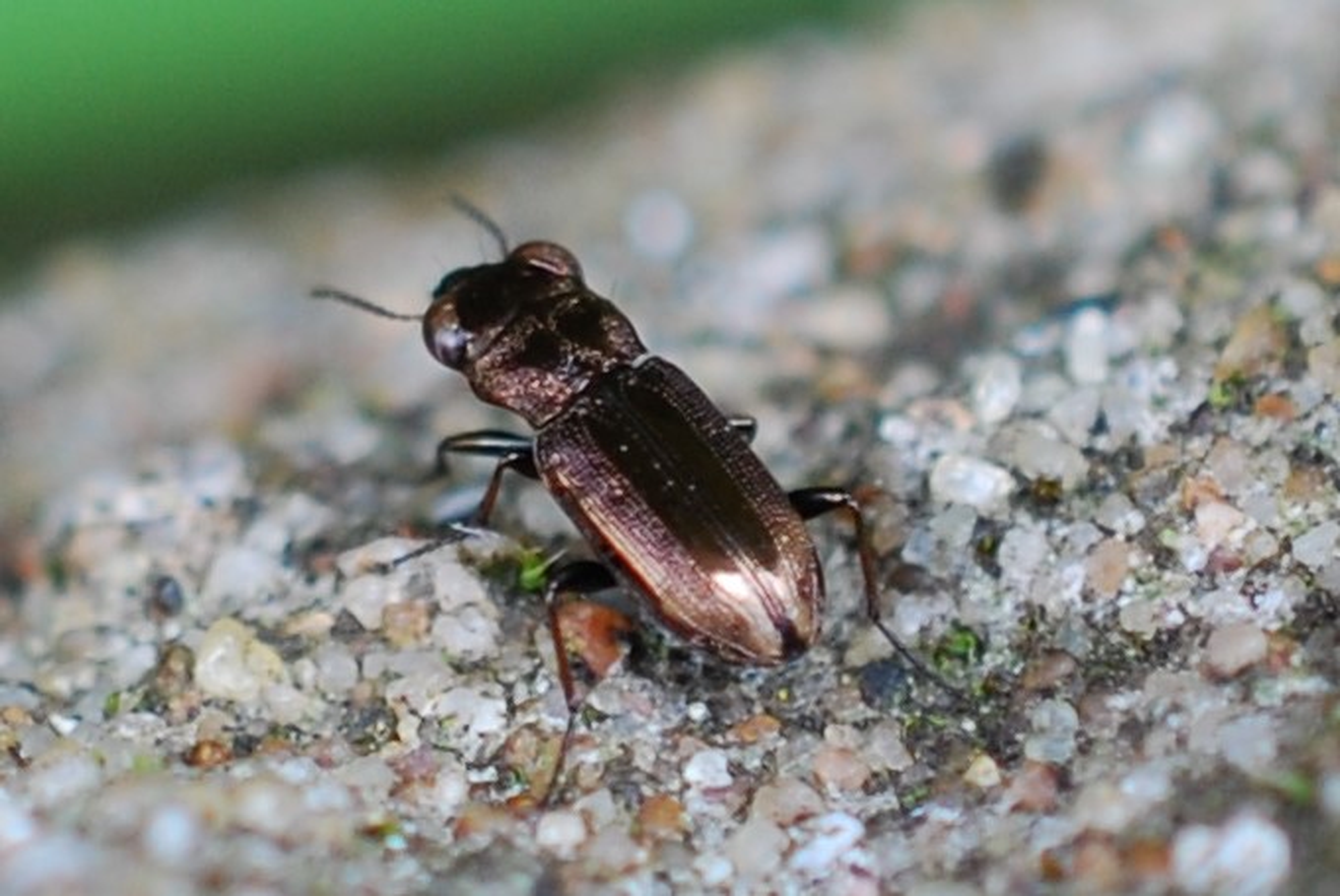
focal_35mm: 60
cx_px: 670
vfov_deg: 22.7
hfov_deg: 33.4
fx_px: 2236
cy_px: 448
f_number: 4.5
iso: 200
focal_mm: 40
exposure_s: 1/60
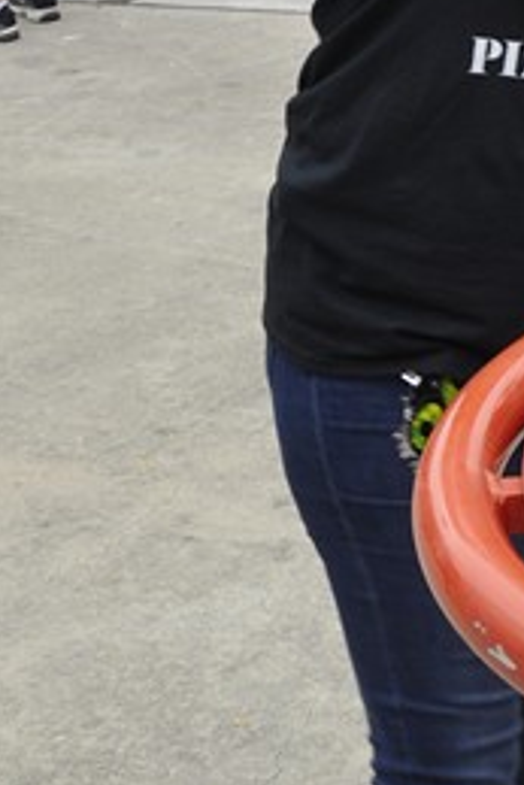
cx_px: 1103
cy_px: -61
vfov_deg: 18.9
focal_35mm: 104
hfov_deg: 11.6
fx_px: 2267
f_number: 9
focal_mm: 18
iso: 400
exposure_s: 1/80
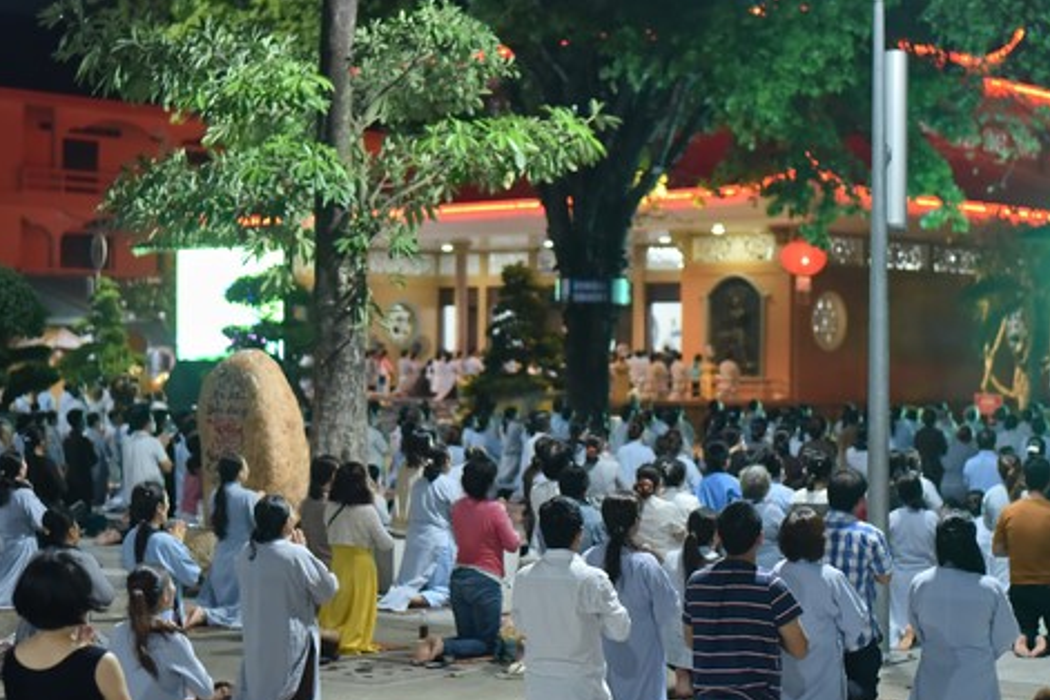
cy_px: 323
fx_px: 2012
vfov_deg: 19.7
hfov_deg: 29.2
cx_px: 597
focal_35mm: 69
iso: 2000
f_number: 2.2
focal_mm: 50
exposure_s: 1/160
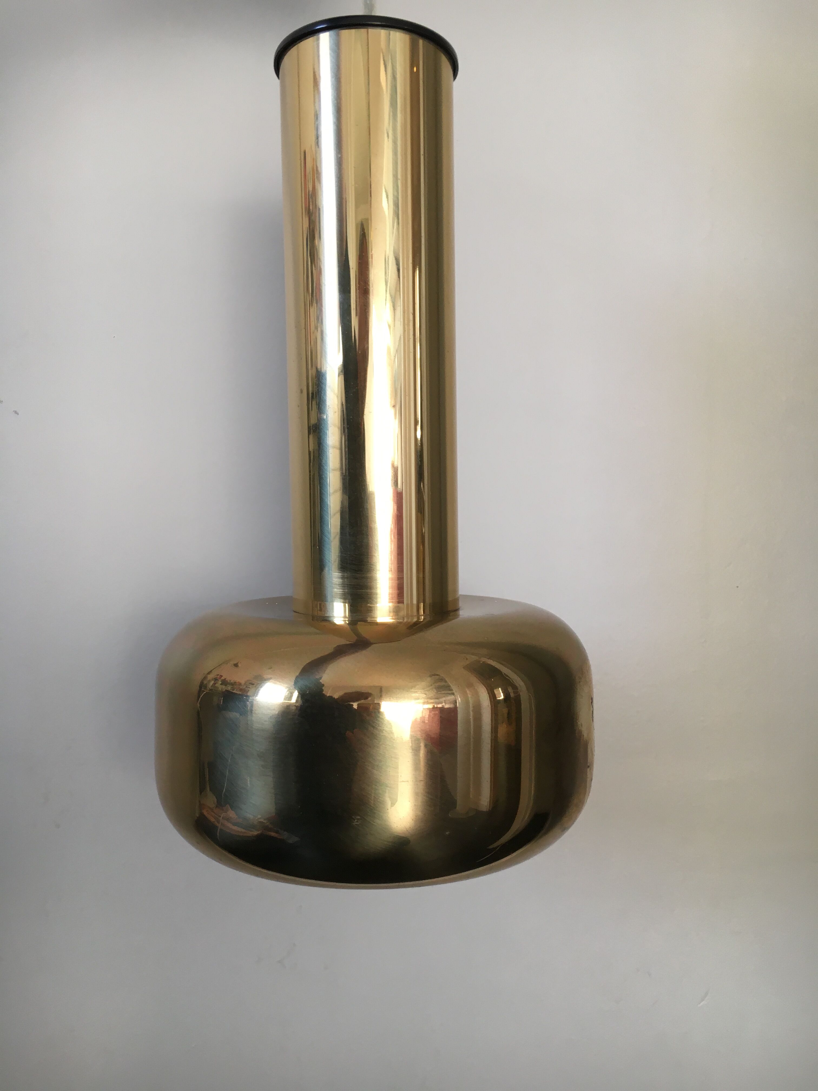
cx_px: 409
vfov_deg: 61.7
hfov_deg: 48.2
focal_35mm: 29
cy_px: 546
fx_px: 914
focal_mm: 4.15
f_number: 2.2
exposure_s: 1/33
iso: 25
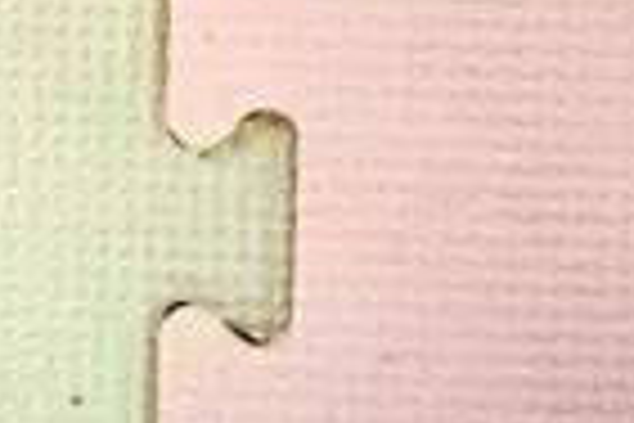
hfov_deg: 9.7
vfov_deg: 6.3
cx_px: 288
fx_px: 3751
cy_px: -310
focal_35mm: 213
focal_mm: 50
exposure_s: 1/60
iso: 250
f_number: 5.6
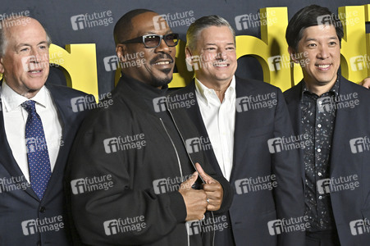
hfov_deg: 24.2
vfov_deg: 16.2
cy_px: 123
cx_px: 185
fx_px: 863
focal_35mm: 84
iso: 2500
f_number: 5.6
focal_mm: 56
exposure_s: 1/320
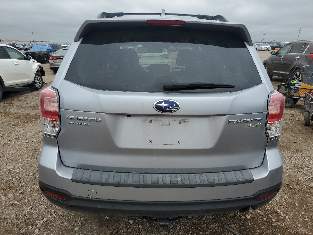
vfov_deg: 53.1
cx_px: 156
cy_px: 118
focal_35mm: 26
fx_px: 235
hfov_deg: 67.3
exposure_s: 1/2000
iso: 50
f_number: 1.5
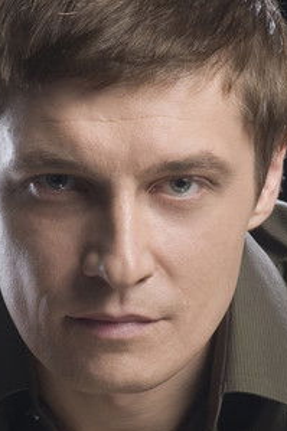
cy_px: 357
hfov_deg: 3.8
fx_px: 4370
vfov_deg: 5.6
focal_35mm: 365
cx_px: 112
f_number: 13
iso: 100
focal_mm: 145
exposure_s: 1/250
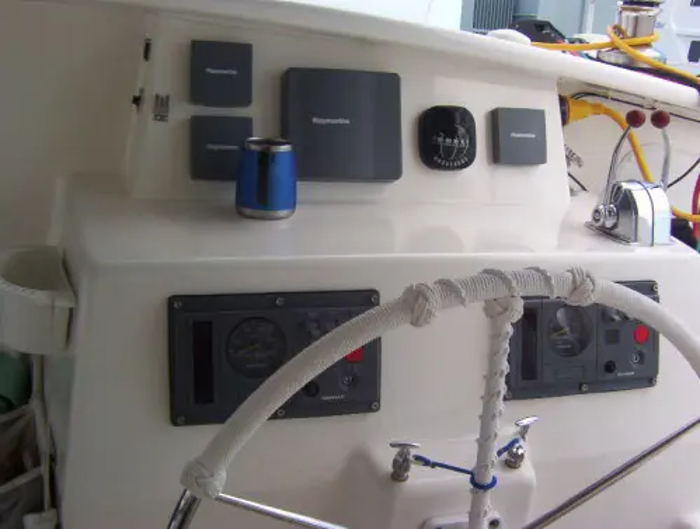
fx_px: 730
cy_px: 264
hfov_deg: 51.2
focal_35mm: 36
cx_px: 350
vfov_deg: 39.8
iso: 100
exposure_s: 1/761
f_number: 2.76
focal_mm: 5.54
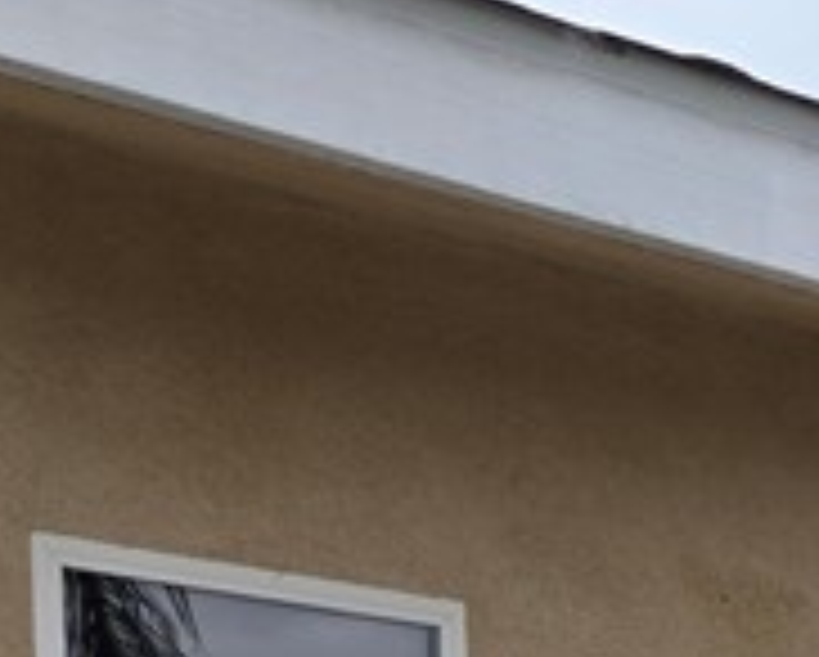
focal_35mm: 126
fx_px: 3057
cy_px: 1436
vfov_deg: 10.9
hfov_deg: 13.2
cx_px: 1616
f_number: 1.8
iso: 25
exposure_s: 1/628
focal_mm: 5.4
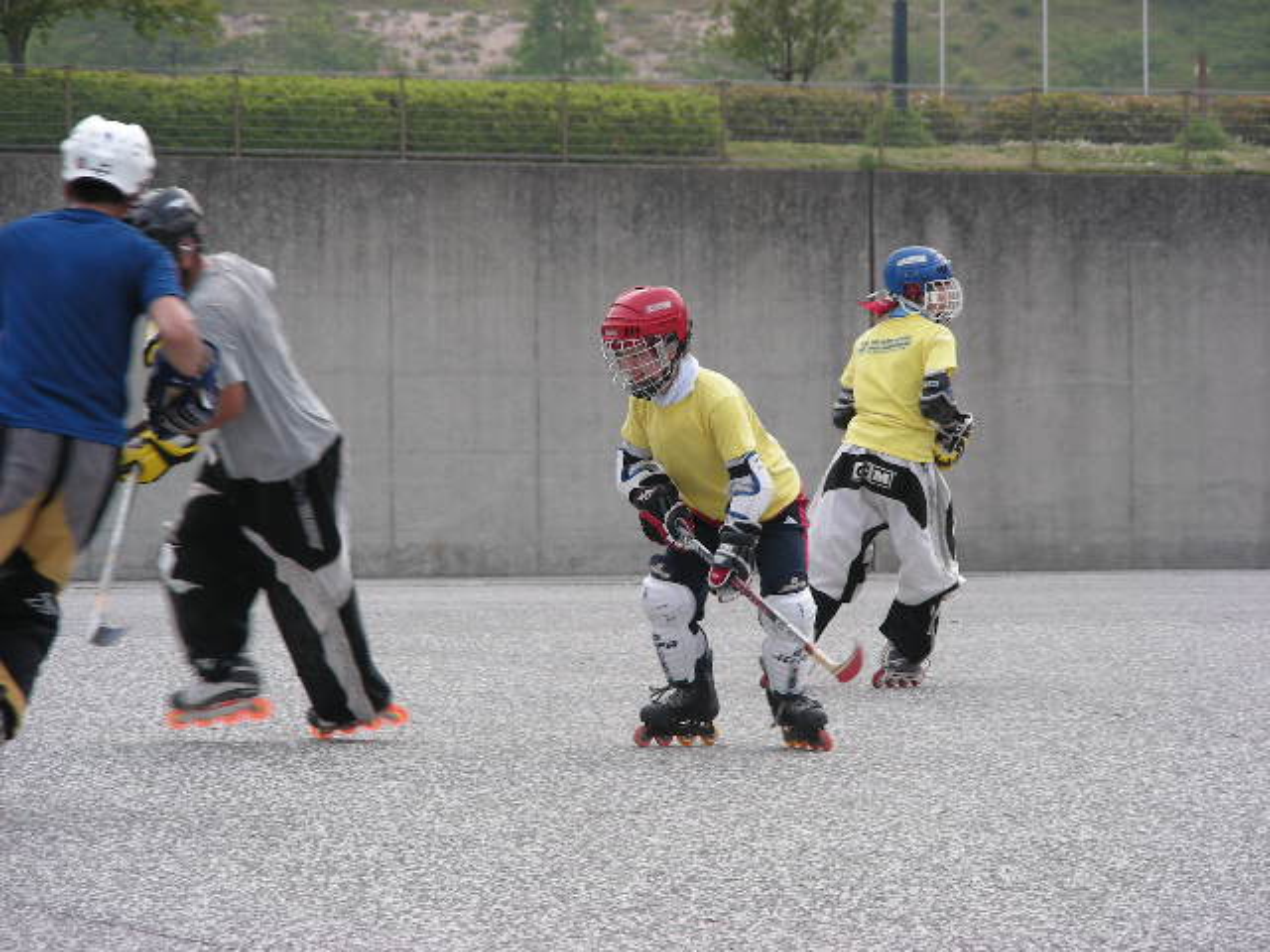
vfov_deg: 7.6
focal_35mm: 196
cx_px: 635
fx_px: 7191
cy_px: 476
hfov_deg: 10.1
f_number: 3.5
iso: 50
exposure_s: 1/132
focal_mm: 32.7
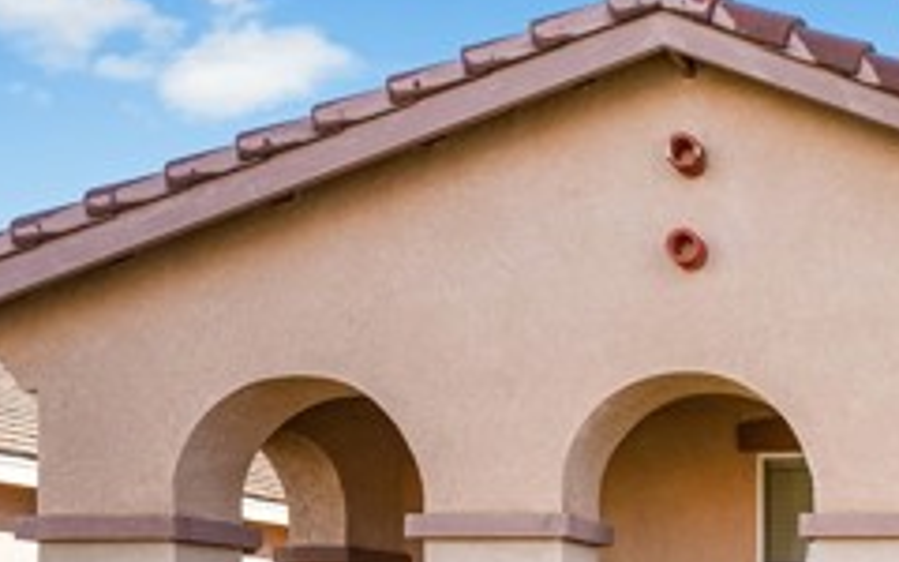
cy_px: 684
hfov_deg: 38.8
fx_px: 931
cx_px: 1064
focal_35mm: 38
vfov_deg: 28.8
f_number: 7.1
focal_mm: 14
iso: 320
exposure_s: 1/320
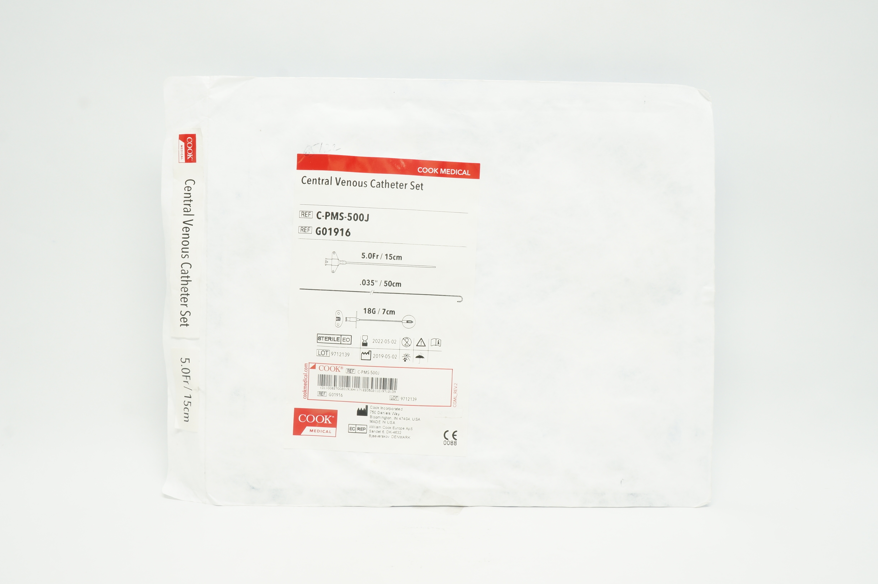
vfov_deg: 38.3
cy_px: 292
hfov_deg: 55.2
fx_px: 841
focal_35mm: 34
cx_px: 439
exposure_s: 1/15
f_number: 11
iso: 400
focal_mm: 23
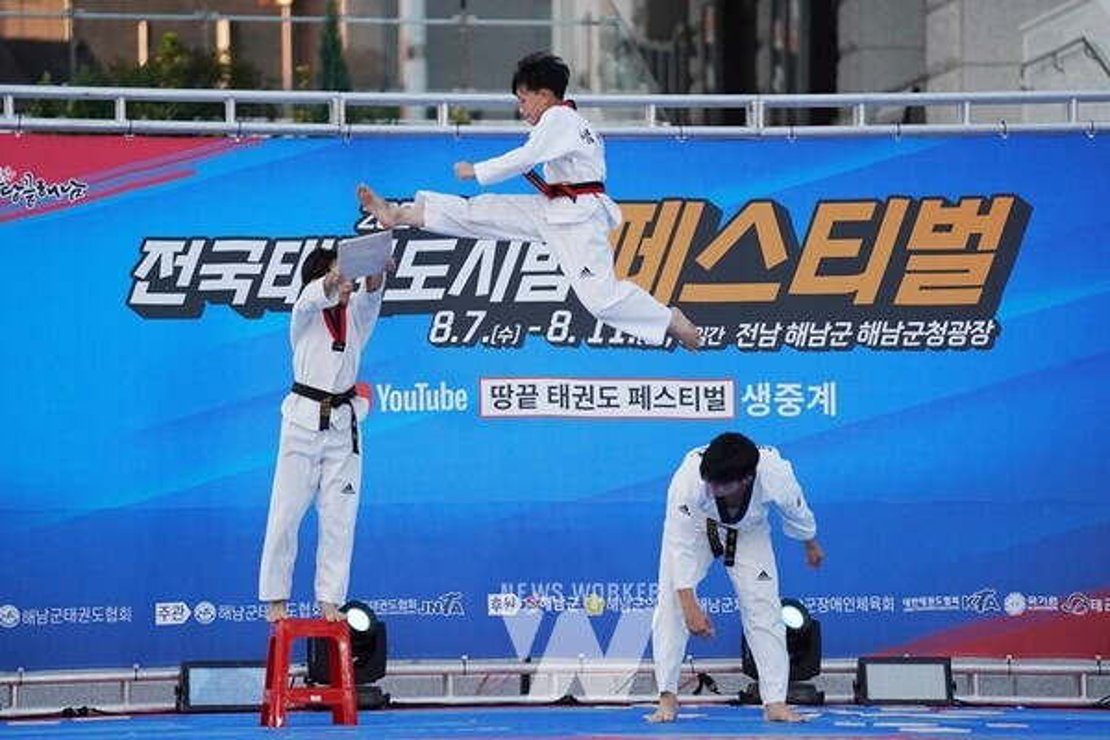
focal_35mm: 198
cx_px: 555
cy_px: 370
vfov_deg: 6.9
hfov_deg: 10.4
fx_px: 6105
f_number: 2.8
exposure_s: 1/2500
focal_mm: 198
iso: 2500
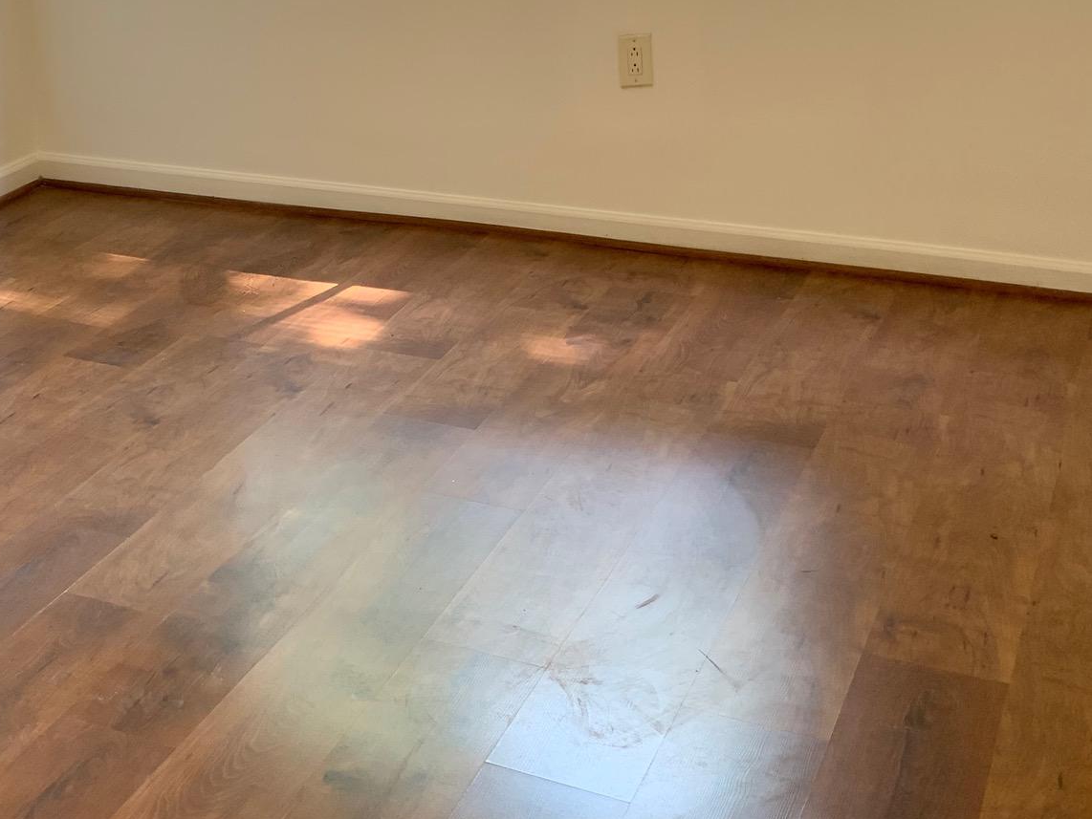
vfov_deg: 28.0
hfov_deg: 35.2
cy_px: 471
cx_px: 168
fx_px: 1641
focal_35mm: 52
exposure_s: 1/60
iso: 50
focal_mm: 3
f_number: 1.8
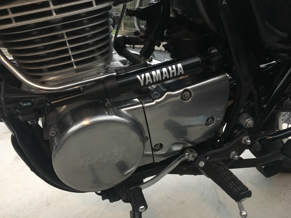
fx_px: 244
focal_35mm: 29
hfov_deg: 61.7
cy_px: 109
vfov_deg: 48.2
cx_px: 146
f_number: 2.2
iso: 250
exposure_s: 1/15
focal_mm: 4.15
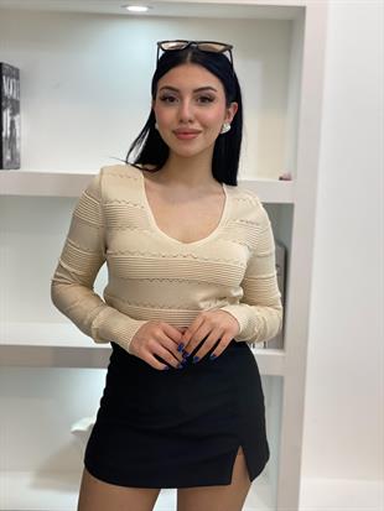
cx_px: 192
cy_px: 256
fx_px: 769
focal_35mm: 52
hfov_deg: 28.0
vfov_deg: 36.8
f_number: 2
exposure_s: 1/100
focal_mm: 6
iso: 80
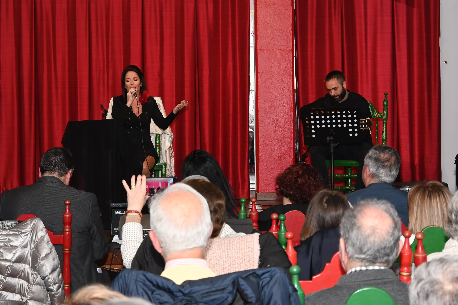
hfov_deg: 27.0
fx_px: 954
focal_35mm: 75
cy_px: 152
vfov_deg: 18.2
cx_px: 229
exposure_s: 1/60
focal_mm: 50
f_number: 6.3
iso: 400
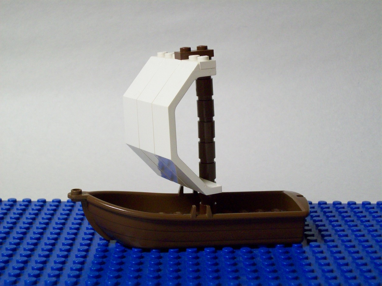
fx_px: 850
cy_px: 143
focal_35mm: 77
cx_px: 191
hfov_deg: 25.3
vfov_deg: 19.1
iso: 160
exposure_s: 1/12.6
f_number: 4.2
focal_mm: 12.8
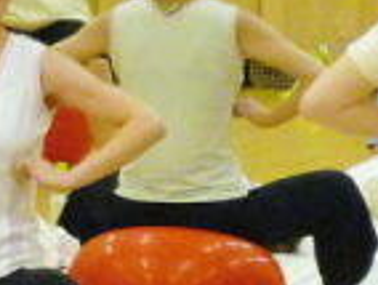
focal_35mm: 358
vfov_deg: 4.2
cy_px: 170
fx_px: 3916
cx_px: -48
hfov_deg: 5.5
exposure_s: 1/60
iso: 400
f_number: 4.7
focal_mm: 10.4
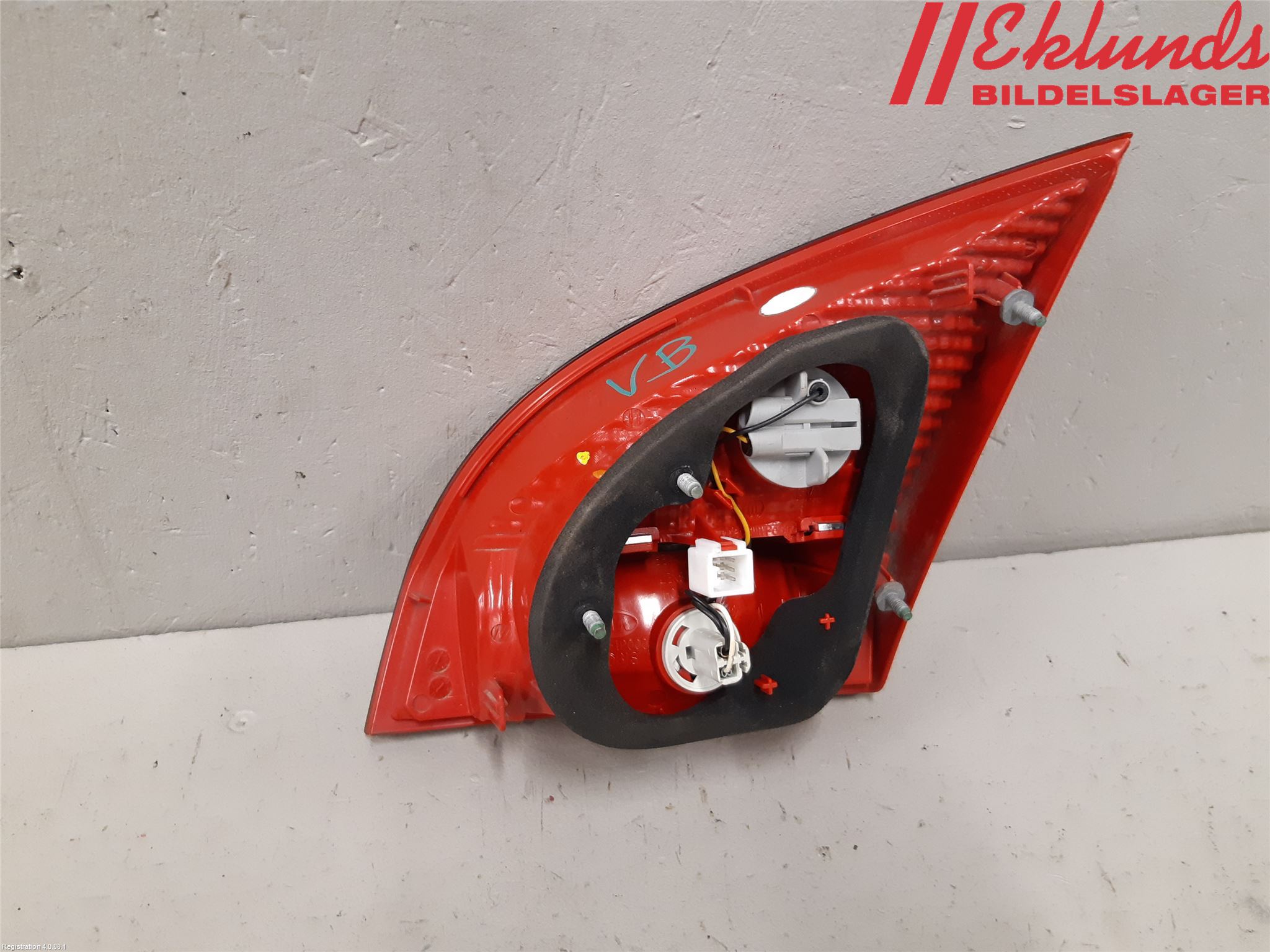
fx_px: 954
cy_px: 476
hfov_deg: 67.3
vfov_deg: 53.1
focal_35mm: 26
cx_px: 635
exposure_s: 1/50
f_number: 1.7
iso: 200
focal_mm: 3.93
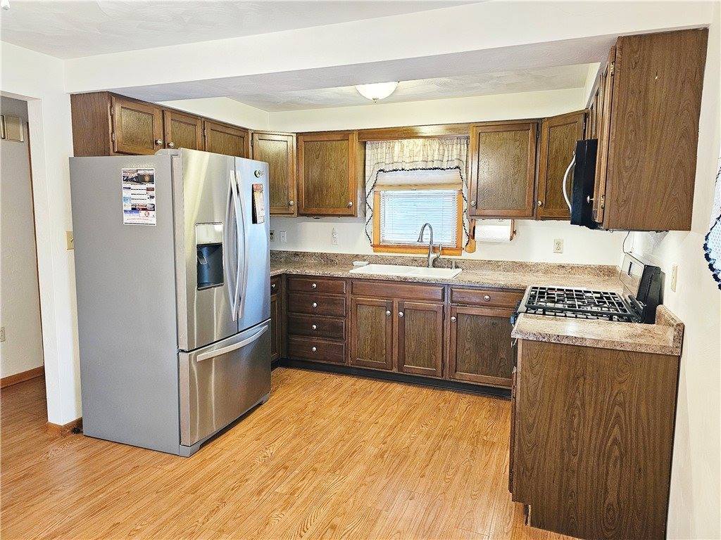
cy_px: 270
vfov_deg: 58.9
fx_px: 479
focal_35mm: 23
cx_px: 360
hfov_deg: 73.9
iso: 500
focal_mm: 6.3
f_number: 1.7
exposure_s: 1/120
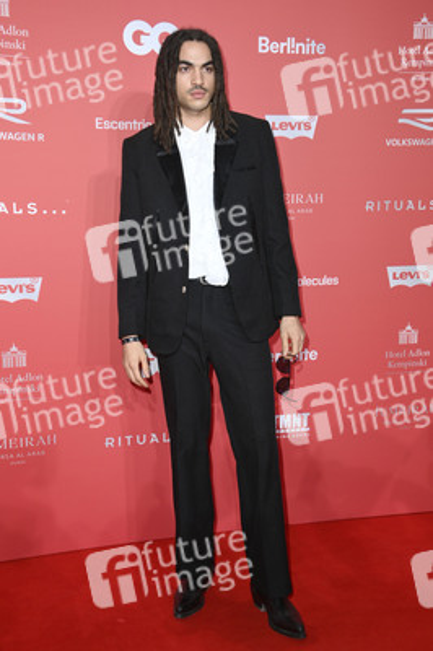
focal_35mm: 45
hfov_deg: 29.8
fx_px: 813
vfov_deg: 43.6
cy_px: 326
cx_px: 216
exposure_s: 1/250
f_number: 5.6
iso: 1000
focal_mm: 45
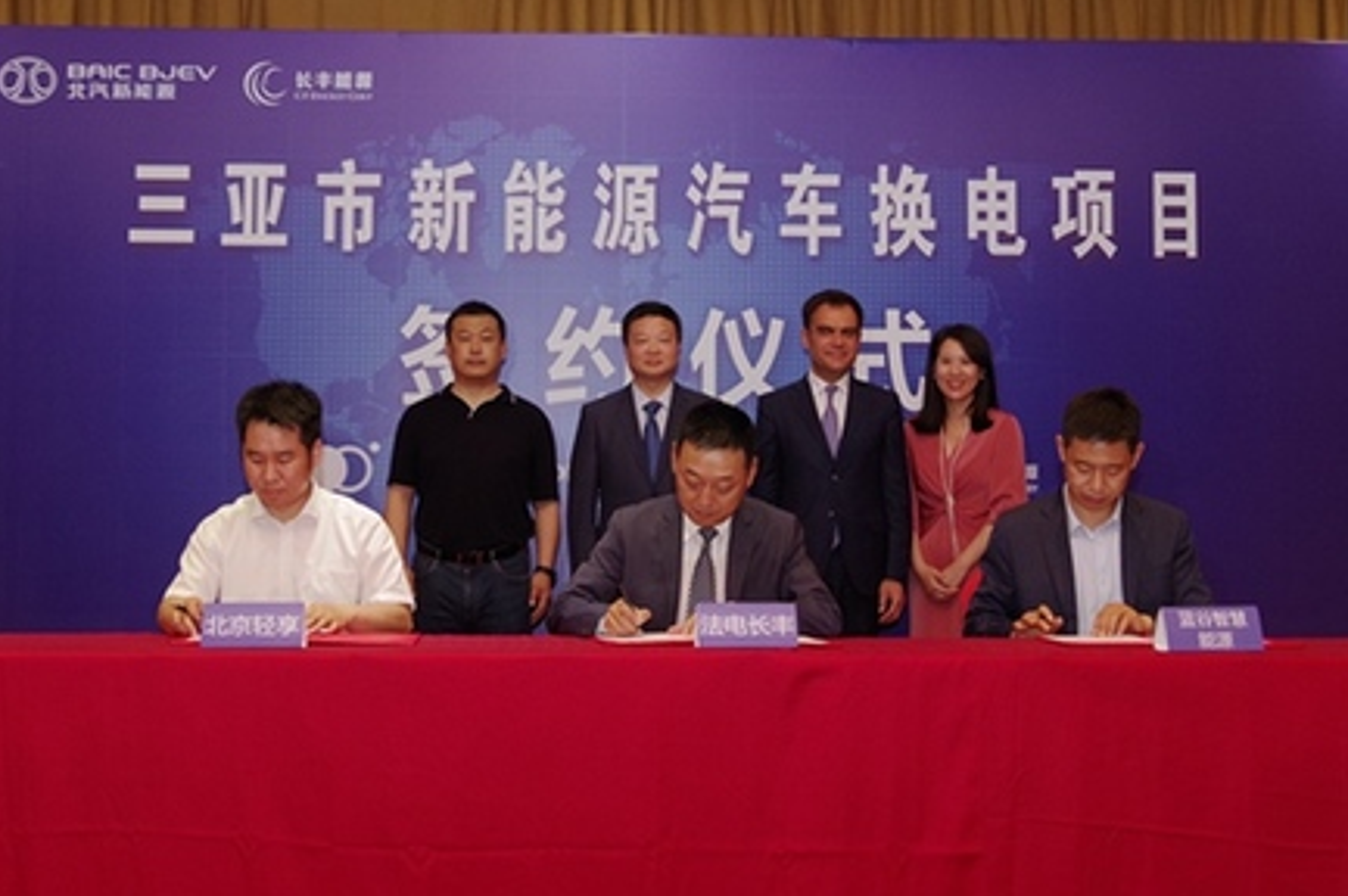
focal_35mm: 37
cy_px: 428
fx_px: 1384
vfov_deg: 35.9
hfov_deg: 51.9
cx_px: 634
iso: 1600
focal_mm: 33
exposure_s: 1/160
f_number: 3.2
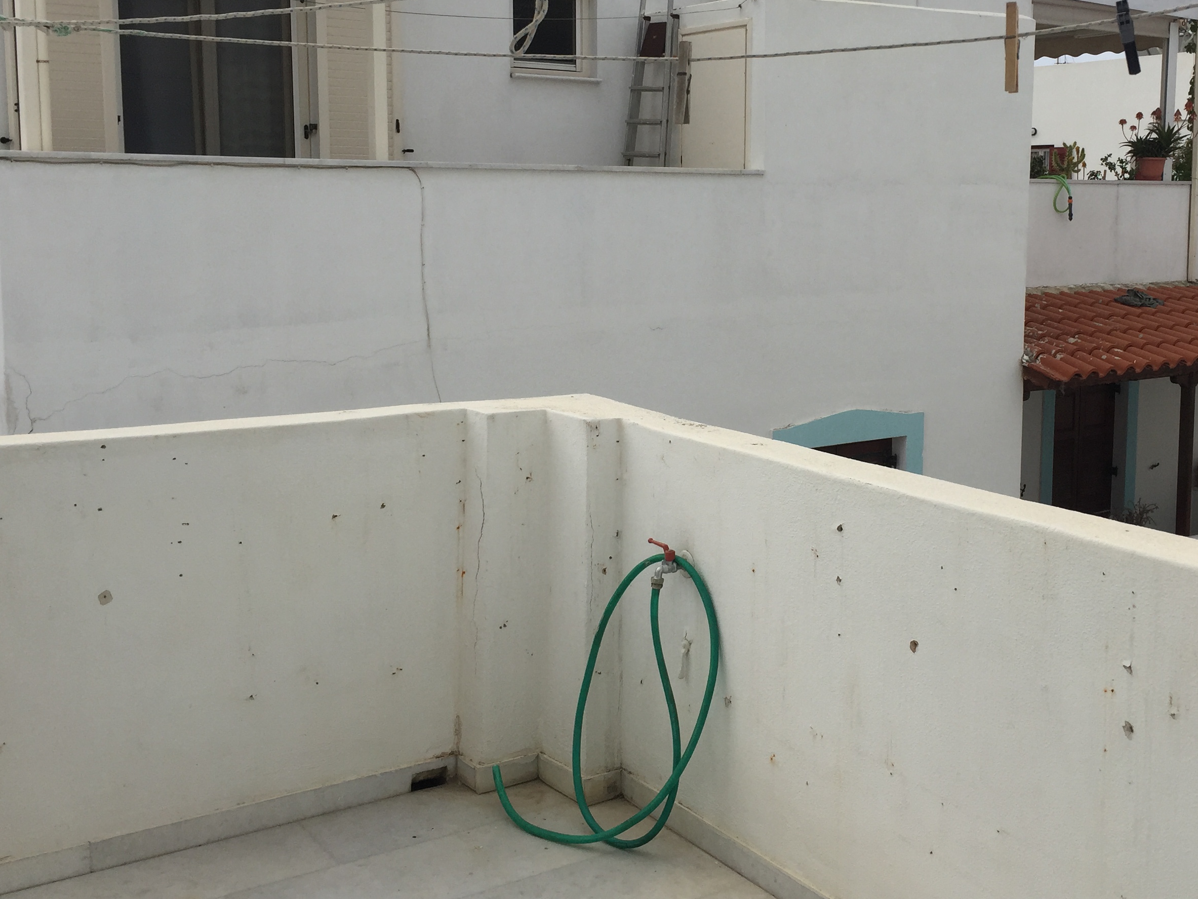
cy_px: 351
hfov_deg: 46.4
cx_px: 750
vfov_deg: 35.8
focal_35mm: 40
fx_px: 1384
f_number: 2.2
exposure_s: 1/2475
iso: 32
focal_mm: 4.15
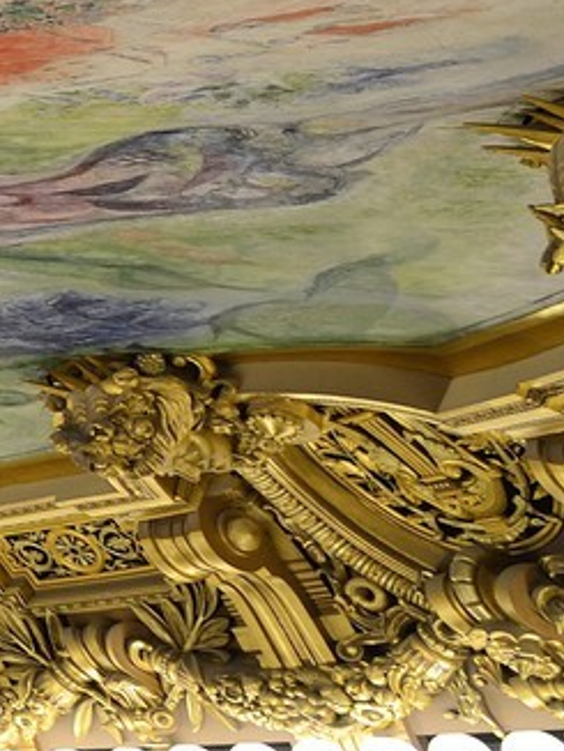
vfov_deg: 27.9
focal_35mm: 66
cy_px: 28
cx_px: -1252
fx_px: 1432
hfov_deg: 10.6
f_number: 3.5
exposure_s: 1/20
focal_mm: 14
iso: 400
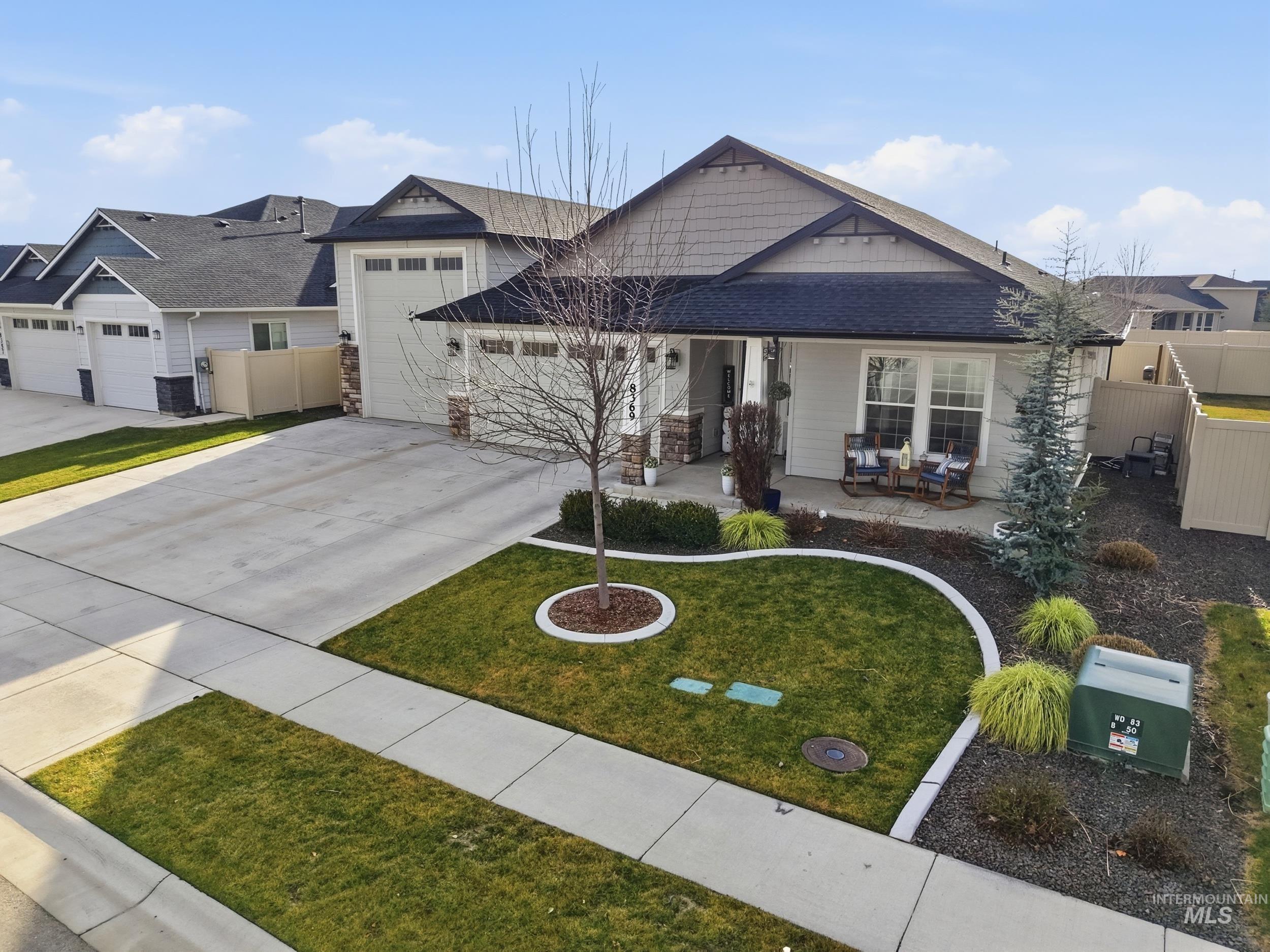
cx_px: 635
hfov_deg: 71.6
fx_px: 881
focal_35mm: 24
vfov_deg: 56.8
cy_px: 476
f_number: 1.8
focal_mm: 8.7
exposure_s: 1/8000
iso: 170
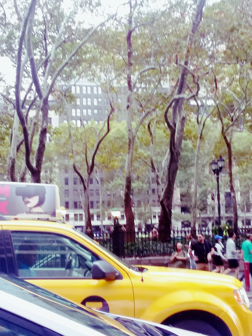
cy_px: 168
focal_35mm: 29
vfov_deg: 61.7
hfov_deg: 48.2
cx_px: 126
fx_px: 281
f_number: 1.9
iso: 40
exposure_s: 1/40
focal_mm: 2.47
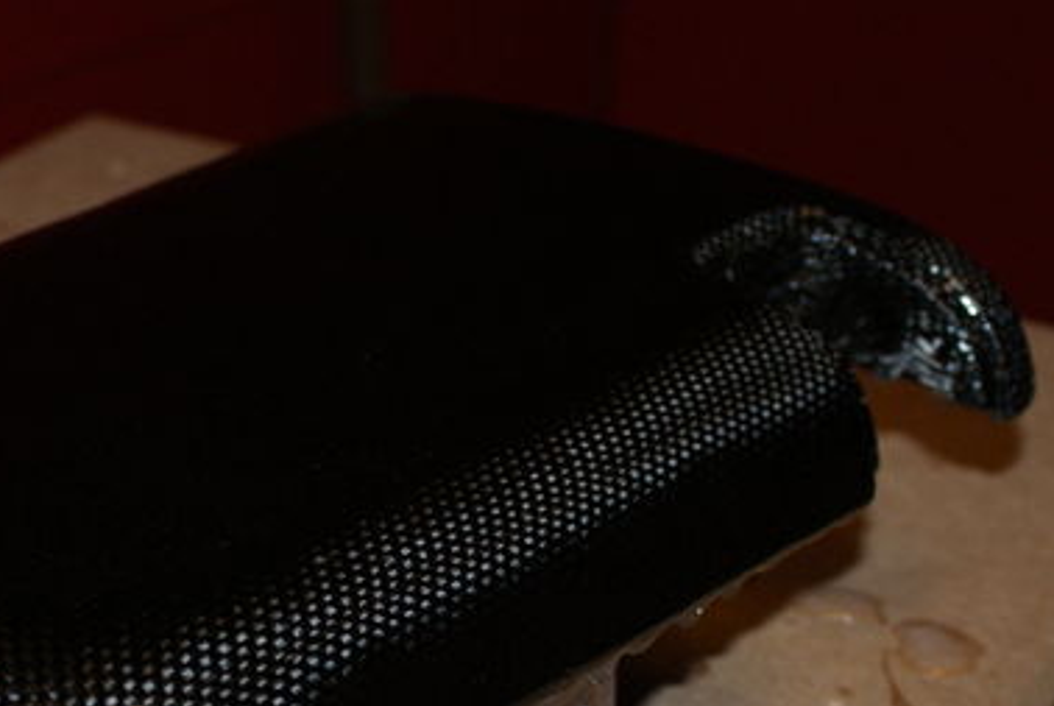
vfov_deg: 15.4
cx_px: 231
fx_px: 2604
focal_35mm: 89
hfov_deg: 22.6
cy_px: 522
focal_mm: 35
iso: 400
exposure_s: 1/60
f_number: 5.6
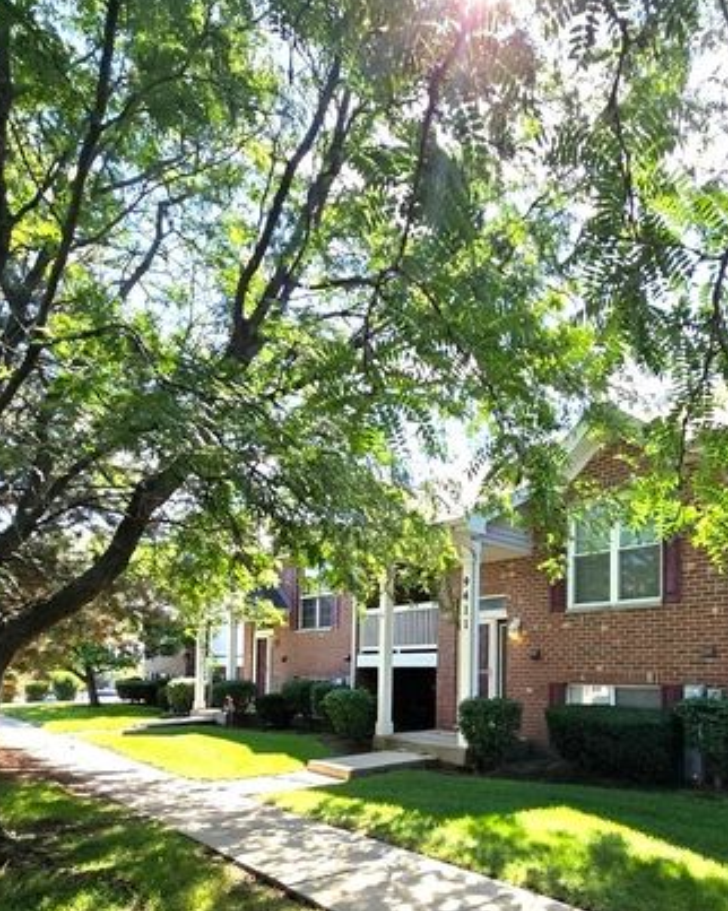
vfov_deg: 73.4
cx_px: 497
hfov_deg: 63.5
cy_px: 657
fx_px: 566
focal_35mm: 21
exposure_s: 1/790
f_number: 2.2
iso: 50
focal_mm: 2.2
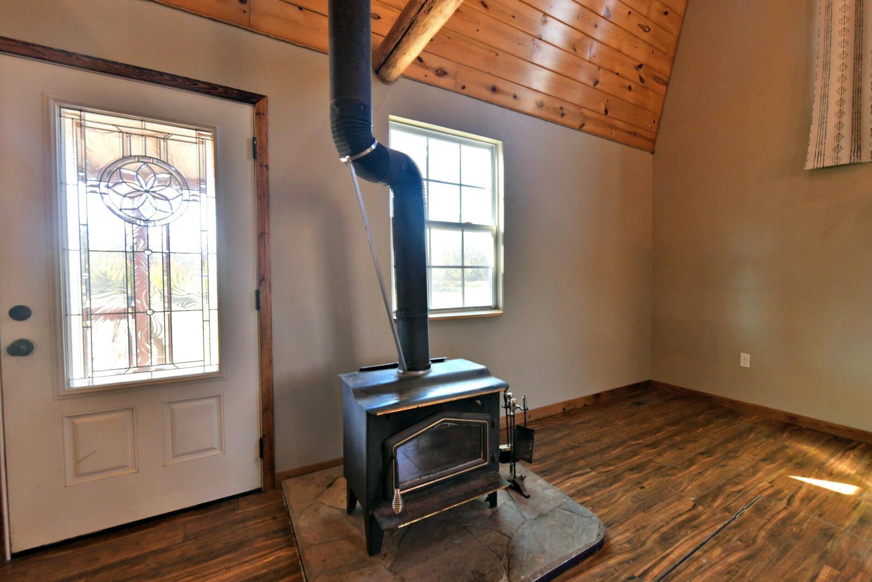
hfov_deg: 100.2
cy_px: 287
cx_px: 464
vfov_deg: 77.3
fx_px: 363
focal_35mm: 15
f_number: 7.1
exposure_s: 1/200
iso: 2500
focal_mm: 14
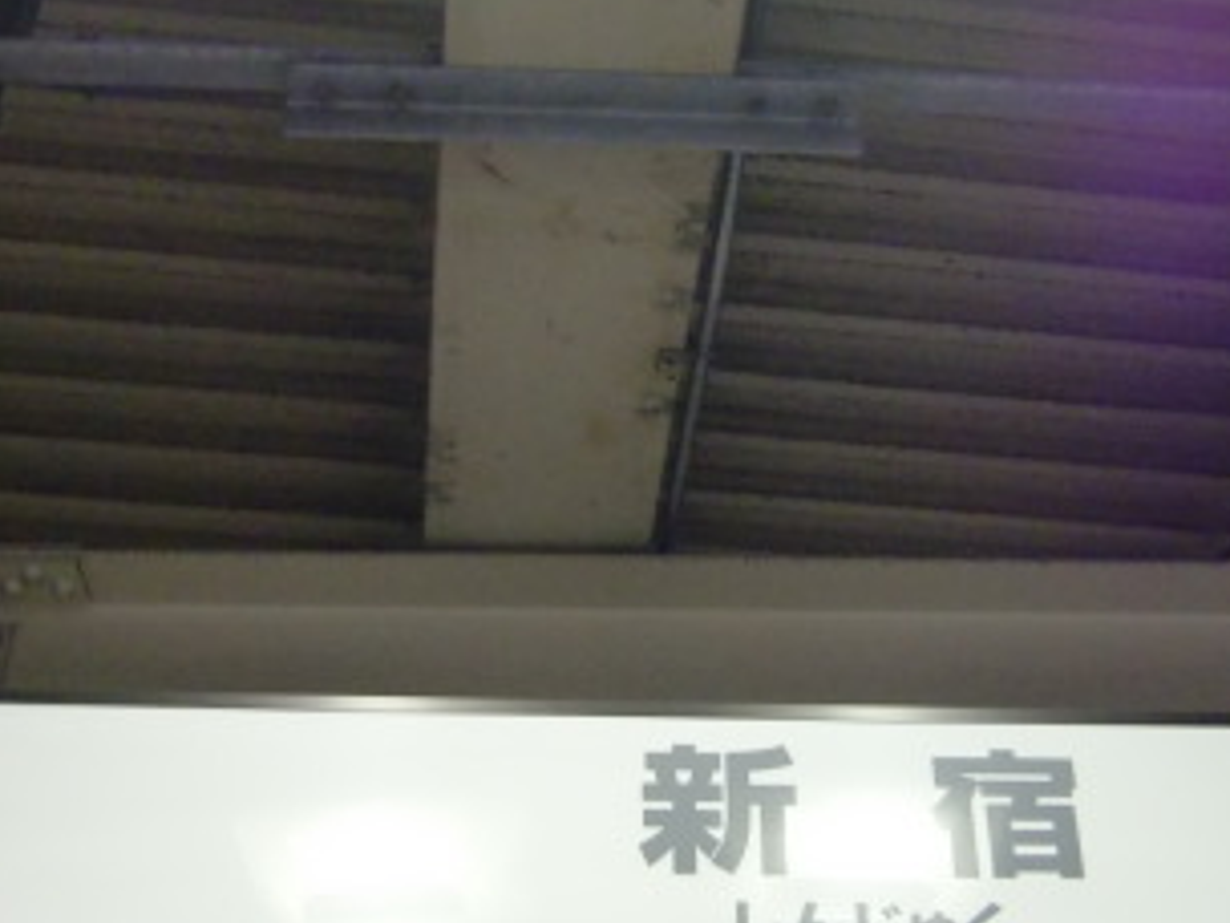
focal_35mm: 59
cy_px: 668
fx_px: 2096
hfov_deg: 32.5
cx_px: 773
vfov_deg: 24.6
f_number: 2.6
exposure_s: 1/60
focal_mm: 4.9
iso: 320
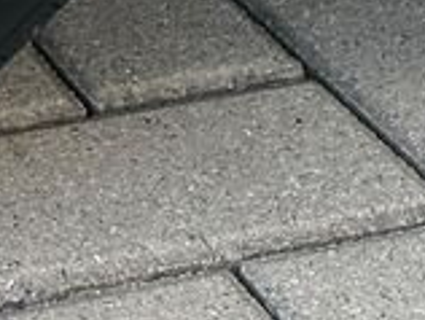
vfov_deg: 8.0
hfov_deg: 10.1
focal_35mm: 168
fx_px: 2066
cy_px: -535
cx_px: -632
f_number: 1.6
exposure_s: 1/407
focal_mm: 5.1
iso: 50
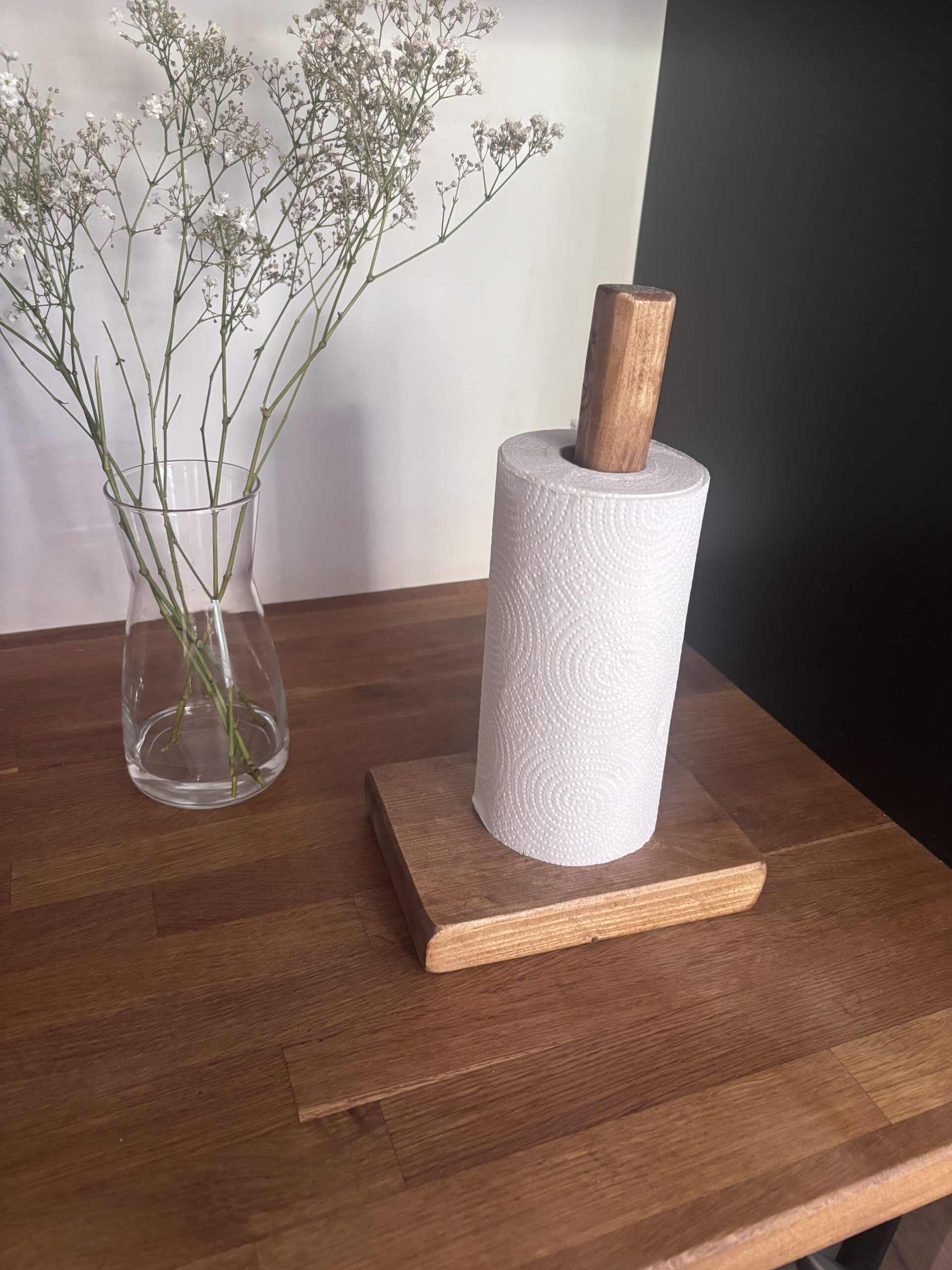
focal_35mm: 26
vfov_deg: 67.3
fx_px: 953
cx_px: 476
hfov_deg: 53.1
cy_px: 635
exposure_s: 1/60
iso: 500
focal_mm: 5.96
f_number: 1.6
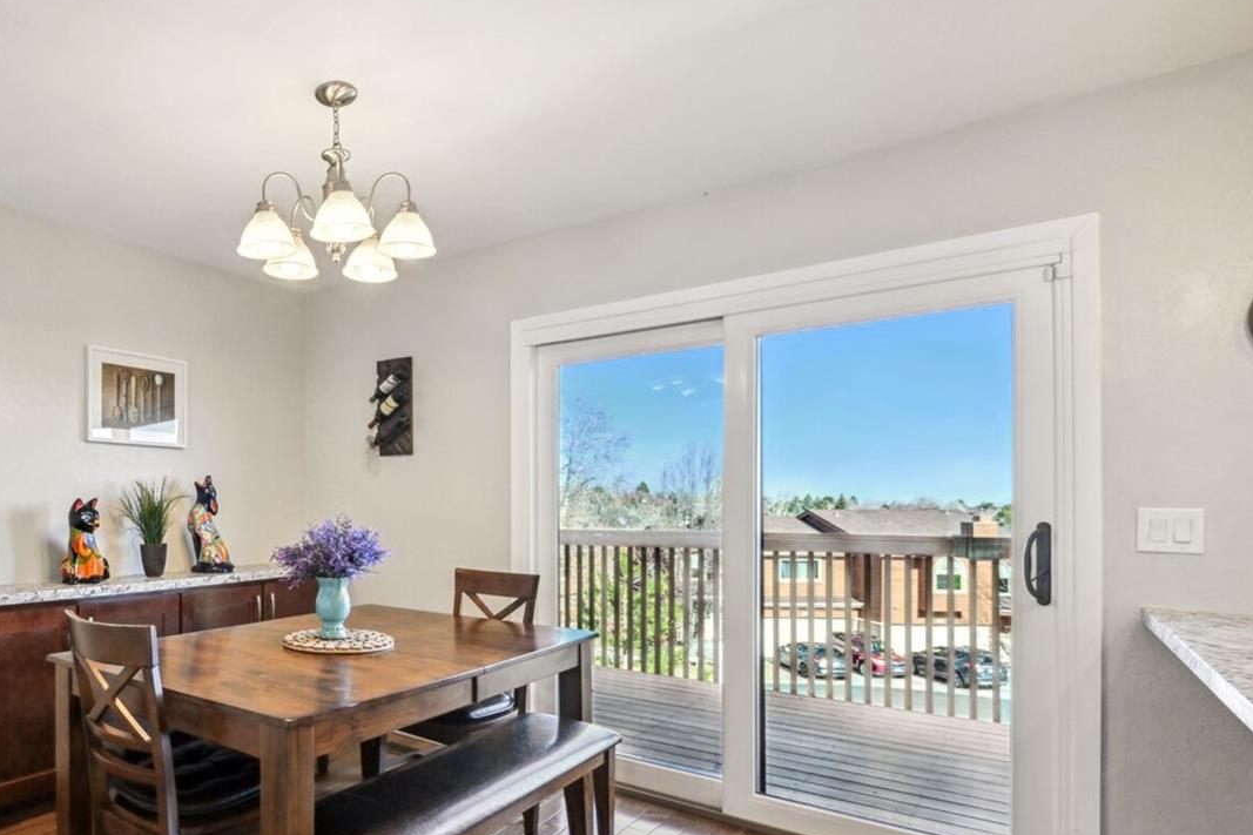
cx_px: 335
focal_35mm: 21
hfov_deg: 76.1
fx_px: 731
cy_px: 516
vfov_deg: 58.8
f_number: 9
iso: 400
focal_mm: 14
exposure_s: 1/60
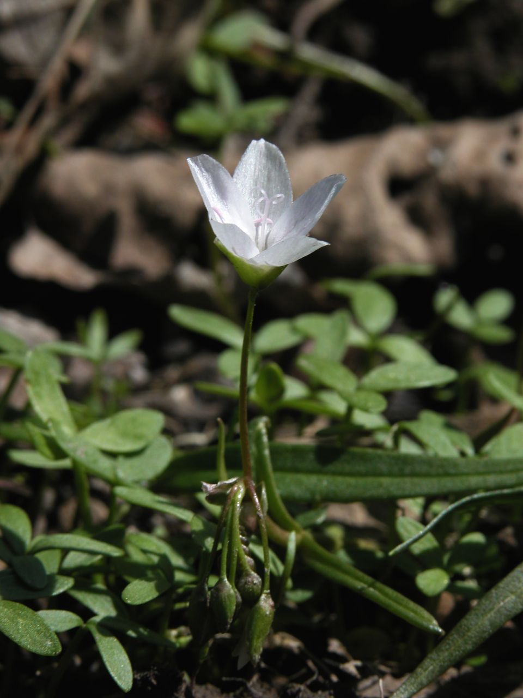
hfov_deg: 7.8
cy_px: 349
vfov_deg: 10.4
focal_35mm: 191
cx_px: 262
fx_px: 3848
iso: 100
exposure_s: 1/428
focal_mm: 48.5
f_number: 8
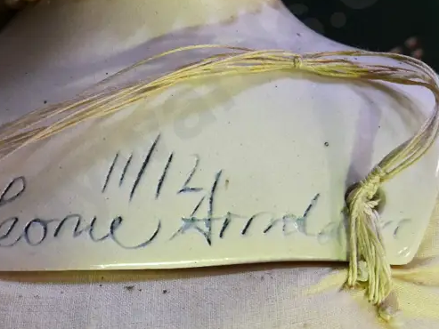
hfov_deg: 23.5
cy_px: 136
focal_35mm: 83
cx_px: 154
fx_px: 1053
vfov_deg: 17.8
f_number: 5.6
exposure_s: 1/60
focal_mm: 20
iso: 1600
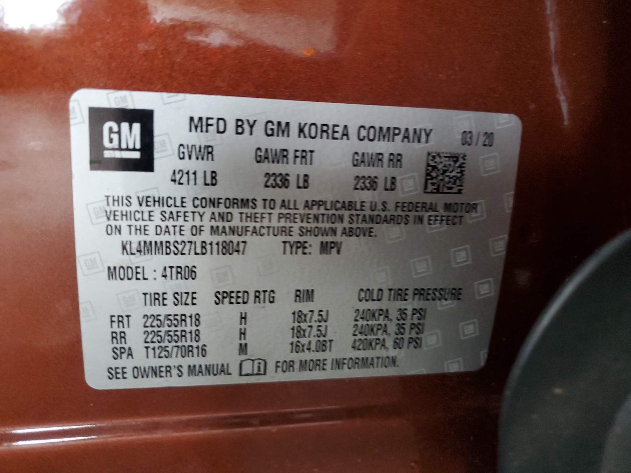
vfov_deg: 53.1
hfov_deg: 67.3
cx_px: 316
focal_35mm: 26
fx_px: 474
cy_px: 236
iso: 287
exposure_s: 1/20
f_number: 1.5
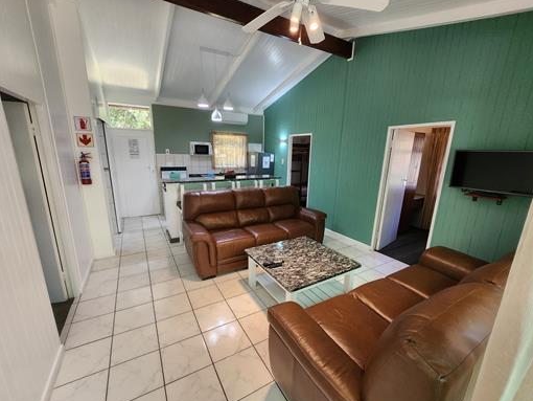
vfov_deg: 85.6
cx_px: 270
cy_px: 211
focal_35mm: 14
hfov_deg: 102.0
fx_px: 216
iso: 160
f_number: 2.2
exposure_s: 1/50
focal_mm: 1.74
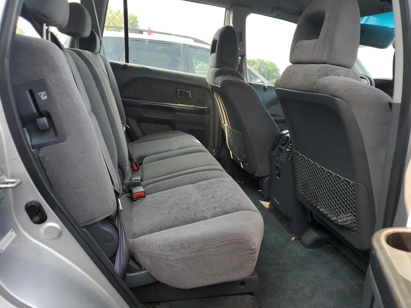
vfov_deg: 53.1
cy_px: 154
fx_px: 309
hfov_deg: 67.3
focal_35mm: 26
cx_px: 206
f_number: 1.5
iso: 50
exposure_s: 1/263
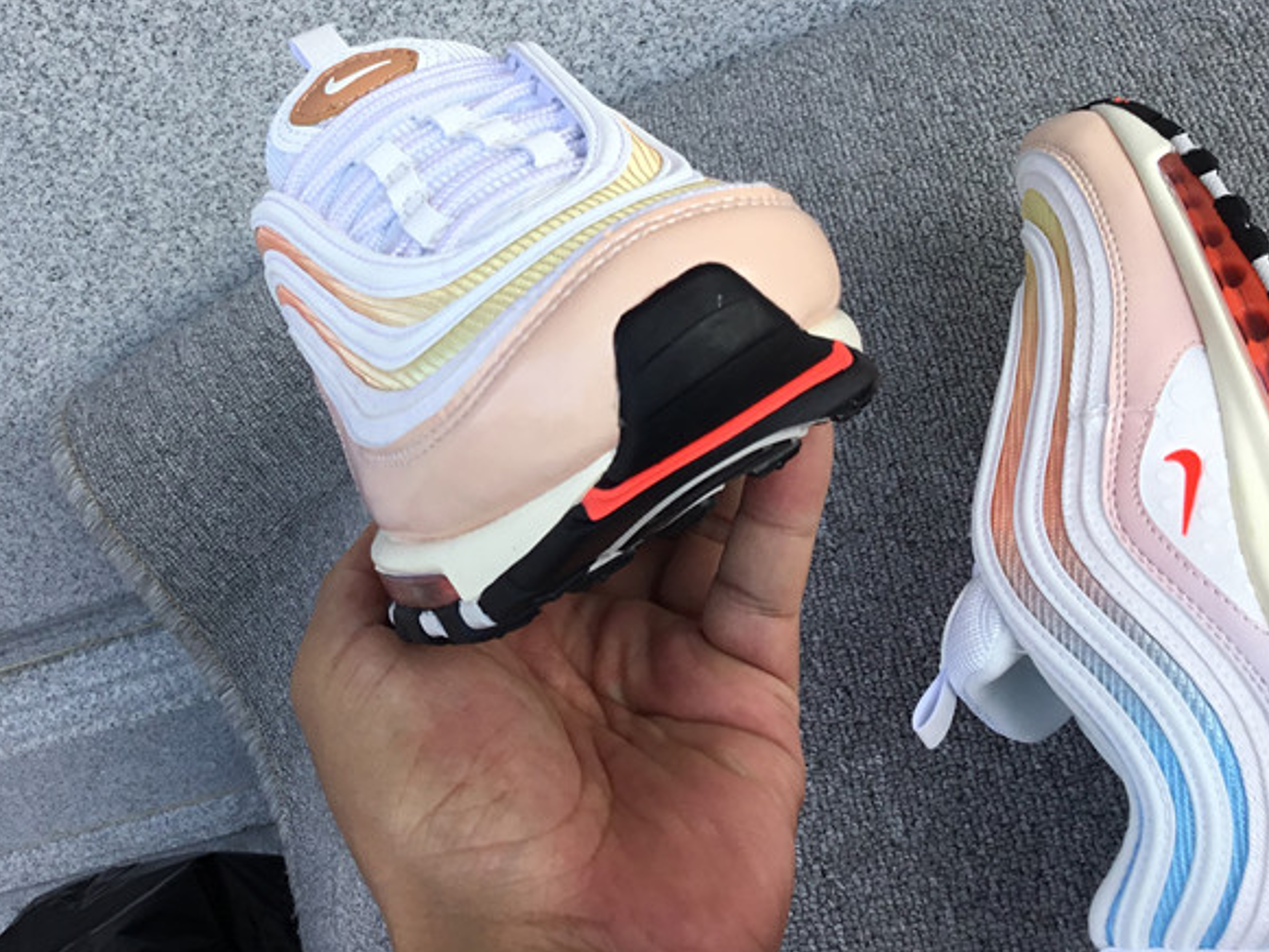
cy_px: 313
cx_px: 446
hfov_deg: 39.3
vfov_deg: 30.0
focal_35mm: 48
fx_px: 1760
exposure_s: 1/375
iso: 25
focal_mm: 3.3
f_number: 2.4
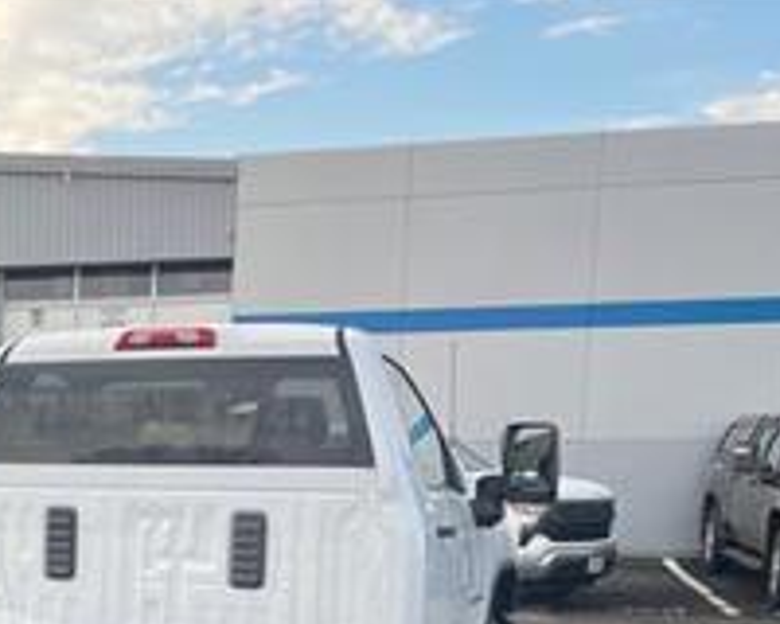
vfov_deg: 22.3
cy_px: 714
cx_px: -8
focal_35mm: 64
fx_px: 1477
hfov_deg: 27.8
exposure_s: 1/465
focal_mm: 4.2
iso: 32
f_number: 1.6
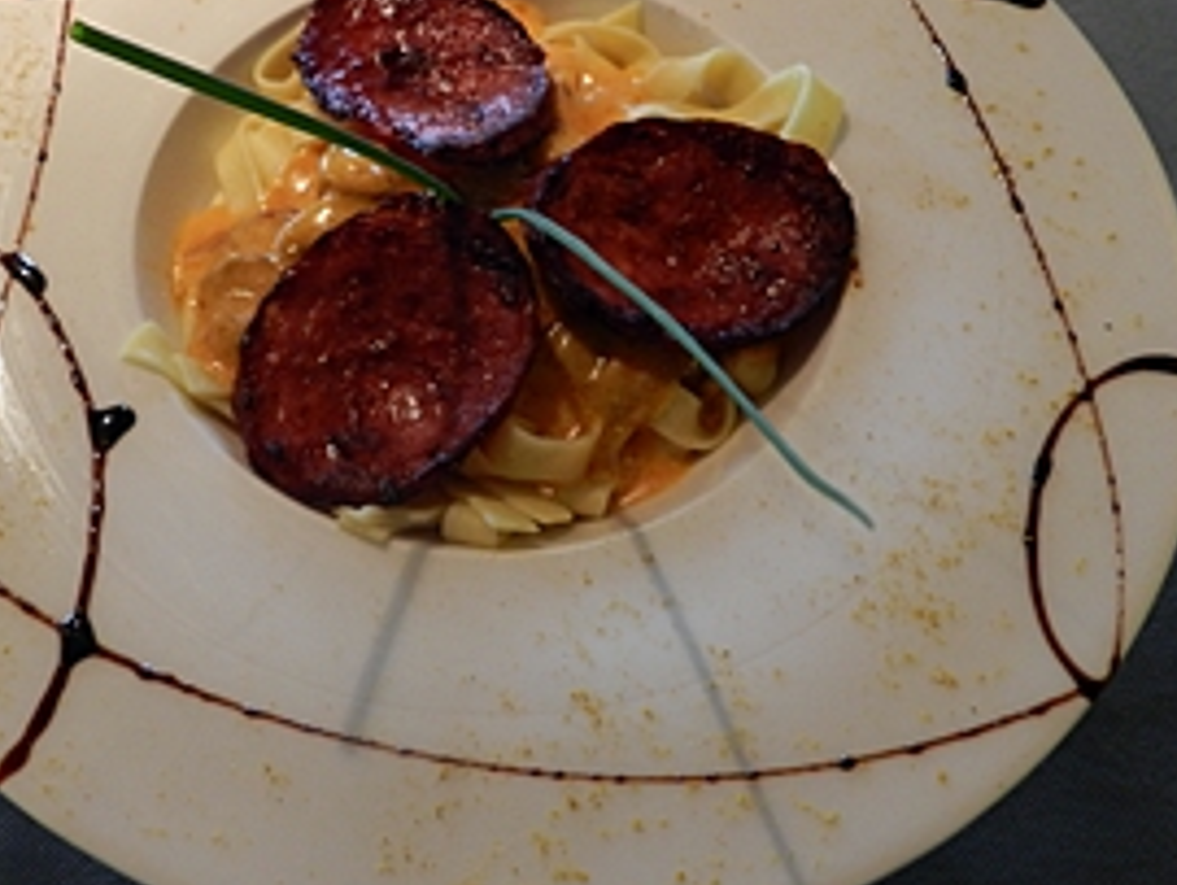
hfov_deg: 54.6
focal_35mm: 33
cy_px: 331
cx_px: 434
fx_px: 1123
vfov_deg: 42.7
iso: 400
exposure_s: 1/30
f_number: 4
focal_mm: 4.5
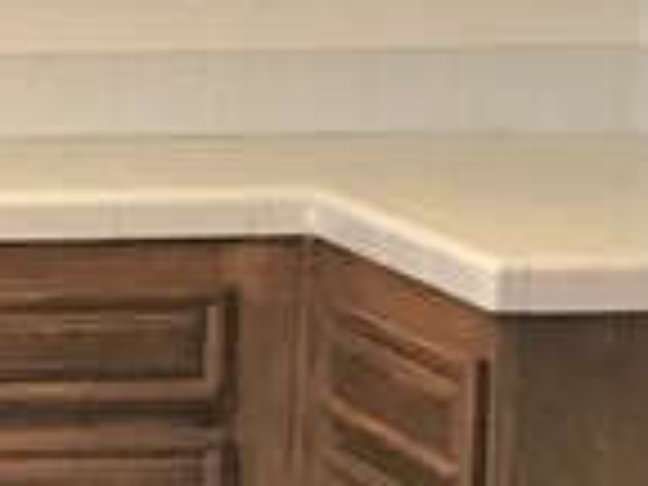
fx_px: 3856
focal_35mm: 206
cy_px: 378
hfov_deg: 9.0
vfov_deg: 7.2
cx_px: -693
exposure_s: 1/30
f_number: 2.2
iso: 64
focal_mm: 4.15
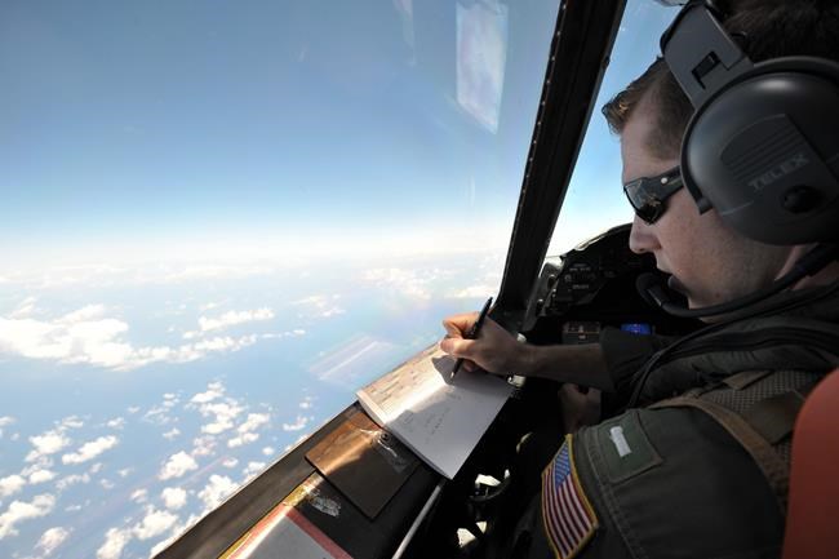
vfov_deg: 73.7
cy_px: 280
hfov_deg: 96.8
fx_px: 373
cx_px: 420
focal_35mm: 16
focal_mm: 16
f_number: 7.1
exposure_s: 1/200
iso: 200
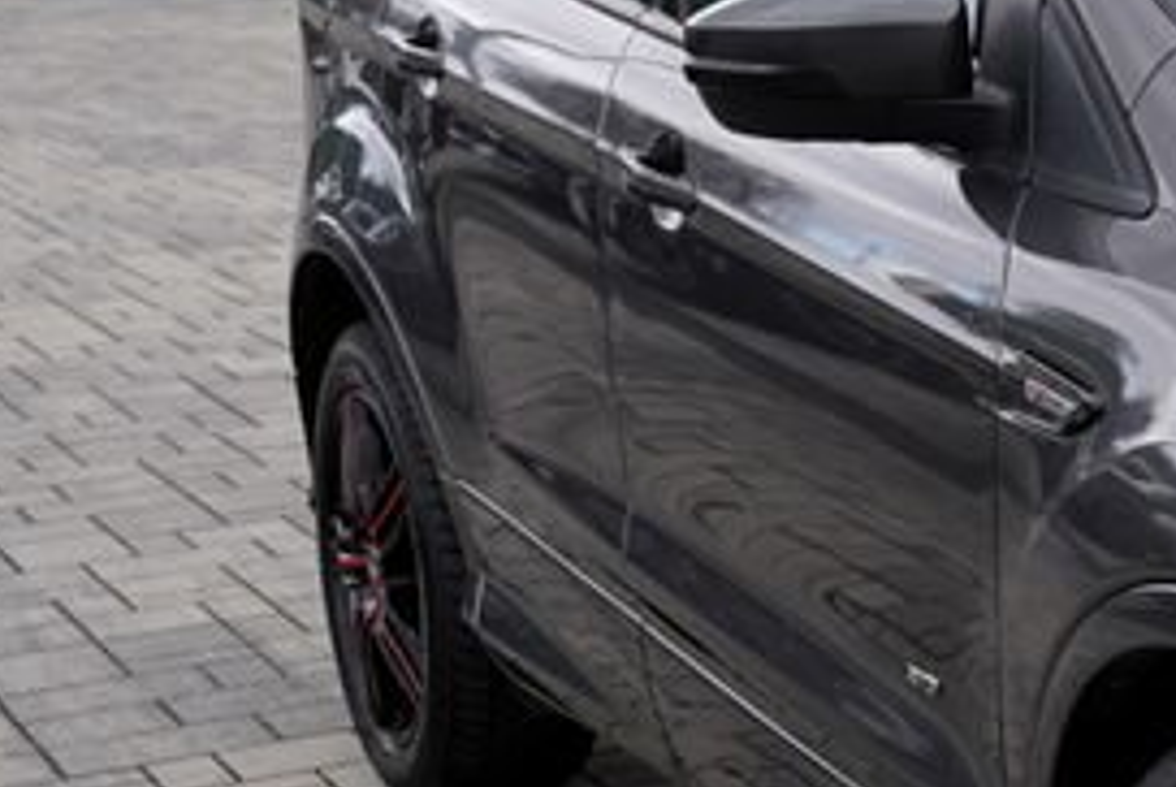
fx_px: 3564
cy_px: 400
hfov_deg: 16.8
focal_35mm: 109
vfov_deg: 12.6
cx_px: 1838
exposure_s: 1/125
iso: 100
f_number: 5.6
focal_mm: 29
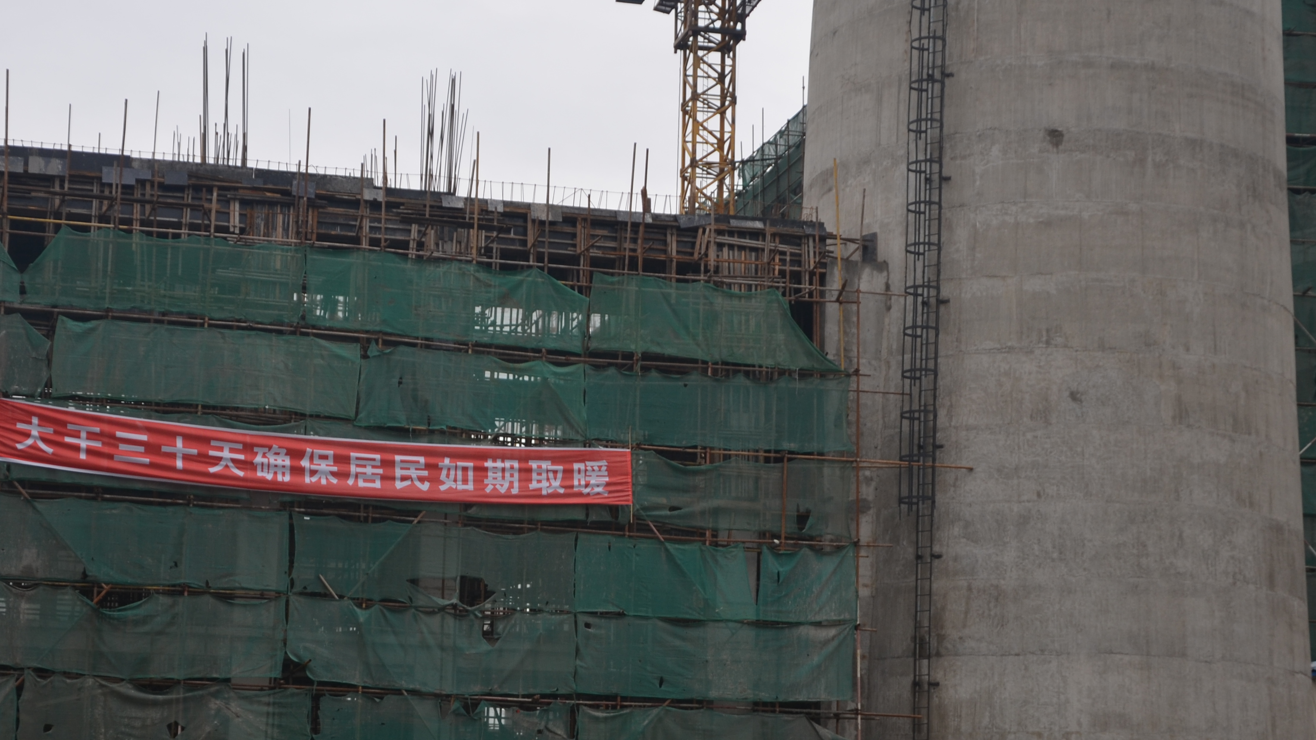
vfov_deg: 14.9
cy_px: 504
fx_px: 2826
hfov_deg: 26.2
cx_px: 537
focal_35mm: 81
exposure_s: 1/250
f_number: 4.2
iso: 140
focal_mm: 32
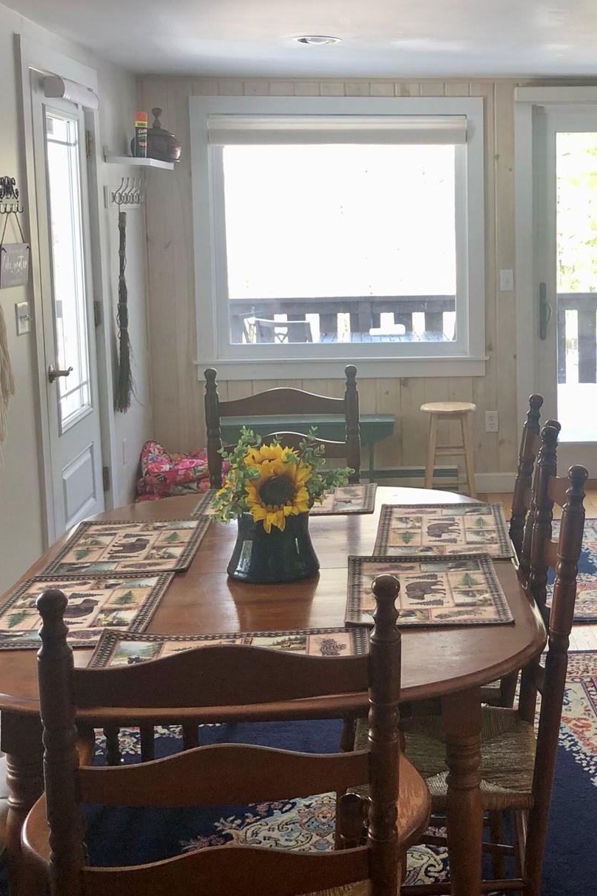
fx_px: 1219
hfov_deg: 26.9
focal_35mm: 49
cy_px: 336
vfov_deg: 40.1
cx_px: 486
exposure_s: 1/40
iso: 25
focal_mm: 4
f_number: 1.8
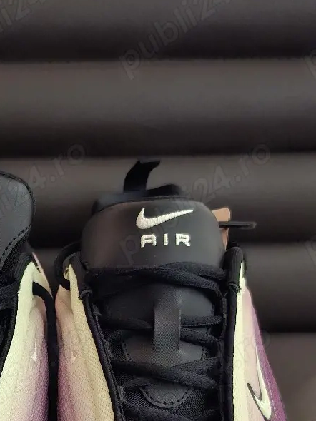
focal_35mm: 52
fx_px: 633
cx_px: 56
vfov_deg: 33.9
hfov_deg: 27.4
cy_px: 414
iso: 1250
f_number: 1.8
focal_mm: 5.54
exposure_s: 1/10
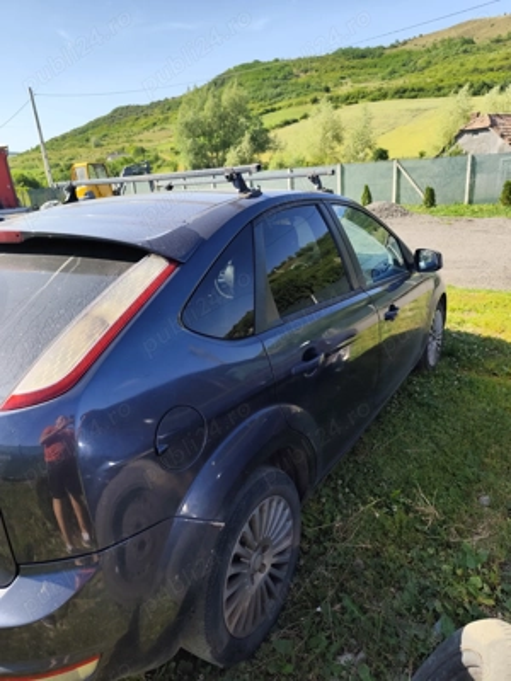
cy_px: 340
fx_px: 453
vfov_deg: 73.9
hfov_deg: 58.9
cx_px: 256
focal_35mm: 23
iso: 50
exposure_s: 1/649
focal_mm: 6.19
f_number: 1.65
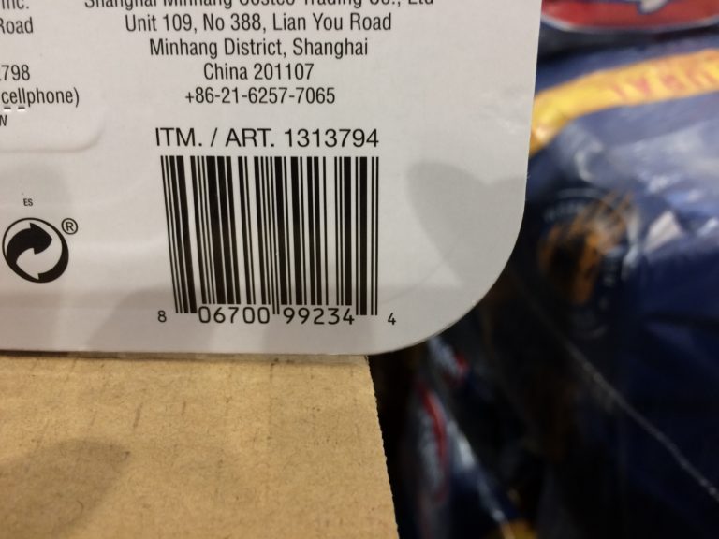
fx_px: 602
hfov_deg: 61.7
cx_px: 360
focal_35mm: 29
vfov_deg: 48.2
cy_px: 270
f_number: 2.2
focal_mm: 4.15
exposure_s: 1/30
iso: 80
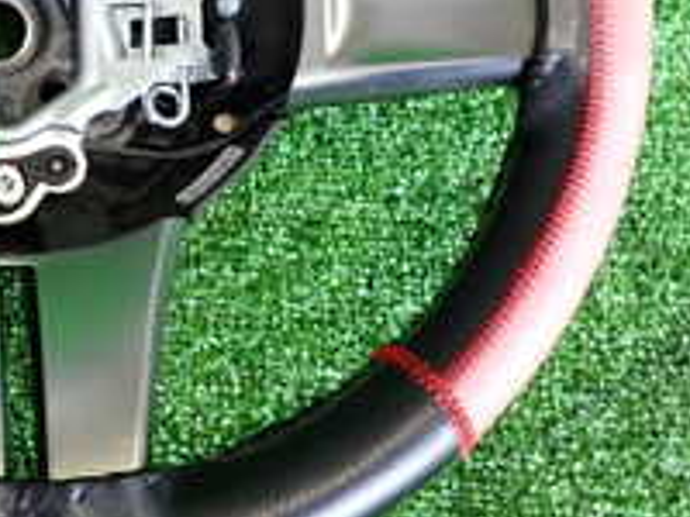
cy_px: 24
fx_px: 1495
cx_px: -86
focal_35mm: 75
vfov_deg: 19.2
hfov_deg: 24.1
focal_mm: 4.5
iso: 320
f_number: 2
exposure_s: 1/30
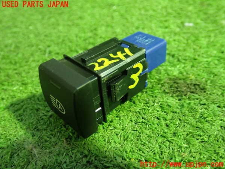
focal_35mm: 36
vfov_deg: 39.7
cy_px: 84
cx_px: 112
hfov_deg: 51.4
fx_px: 234
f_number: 2.5
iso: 800
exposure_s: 1/25
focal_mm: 6.37
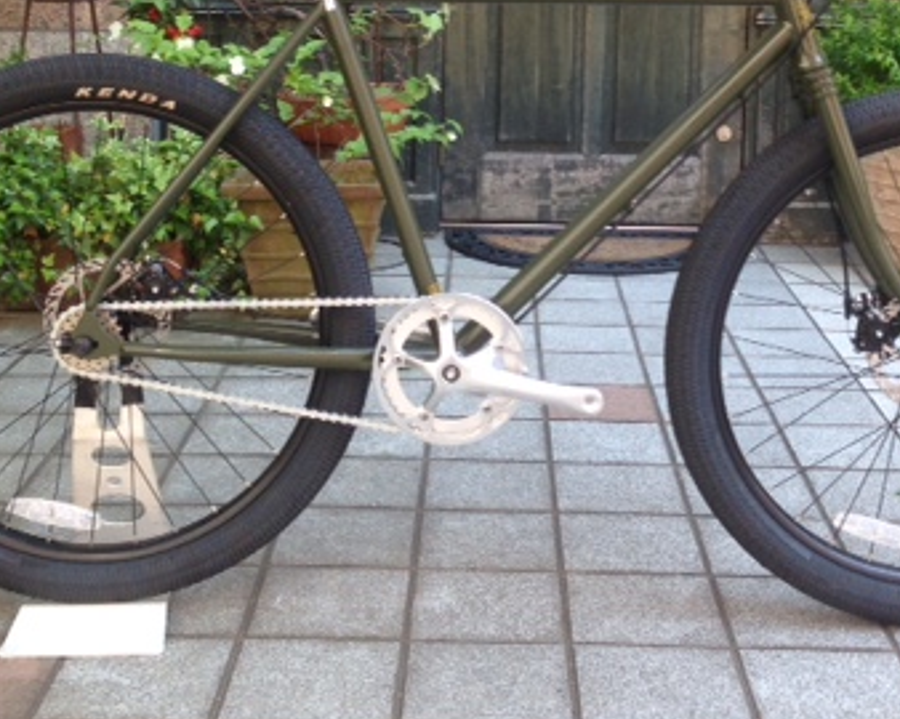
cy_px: 99
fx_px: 1624
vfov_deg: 24.4
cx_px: 509
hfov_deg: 30.9
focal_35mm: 61
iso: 50
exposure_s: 1/60
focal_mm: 4.12
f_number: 2.4
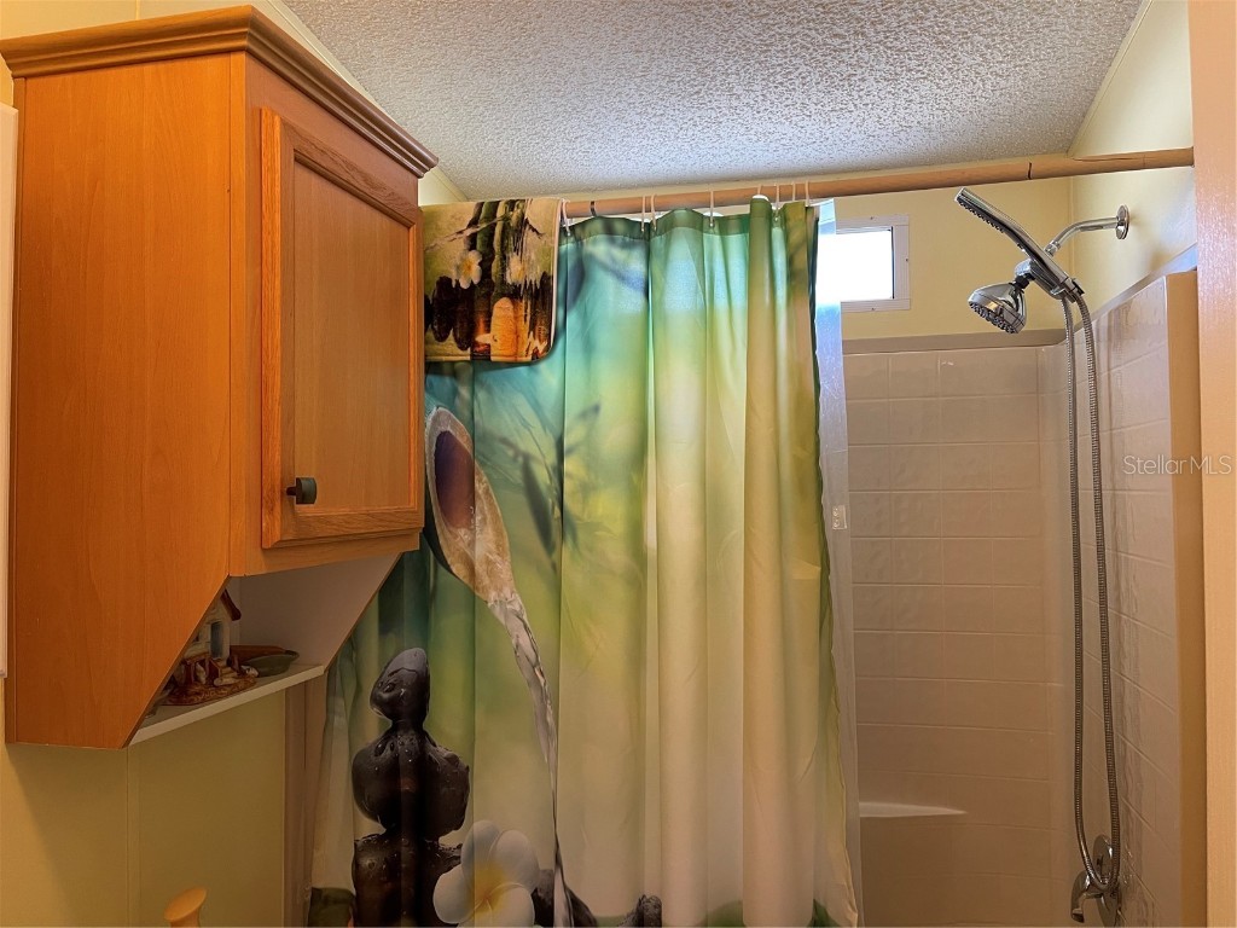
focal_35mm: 25
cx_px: 618
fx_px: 893
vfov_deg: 54.9
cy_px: 464
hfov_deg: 69.4
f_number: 1.6
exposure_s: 1/60
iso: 160
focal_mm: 5.1
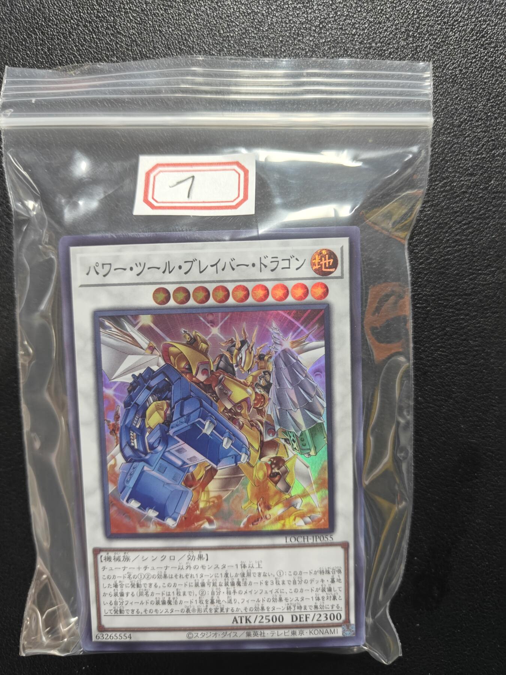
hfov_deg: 56.8
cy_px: 338
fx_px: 468
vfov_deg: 71.6
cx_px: 253
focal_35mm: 24
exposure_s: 1/49
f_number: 1.8
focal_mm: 5.59
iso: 160
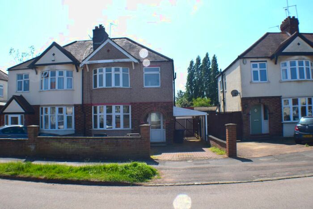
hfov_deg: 53.1
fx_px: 313
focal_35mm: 36
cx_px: 156
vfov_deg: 36.9
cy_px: 104
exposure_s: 1/500
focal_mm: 24
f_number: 11
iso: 400
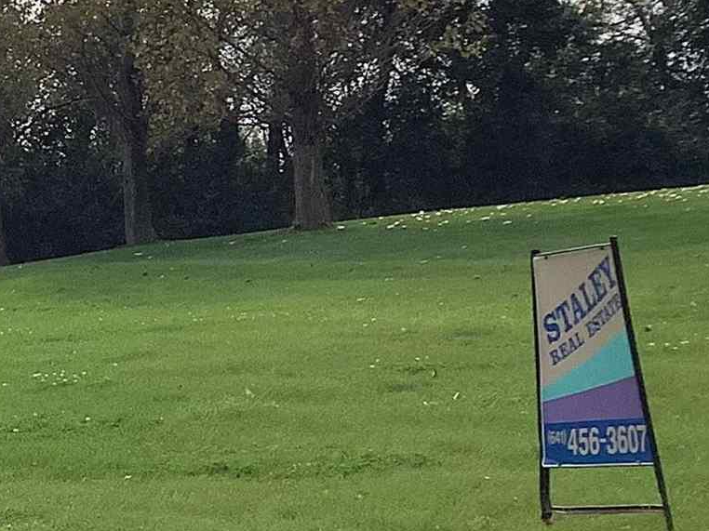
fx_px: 2559
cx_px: -530
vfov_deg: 11.8
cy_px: 473
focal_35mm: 125
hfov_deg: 14.1
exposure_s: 1/3021
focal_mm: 3.3
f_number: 2.4
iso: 25
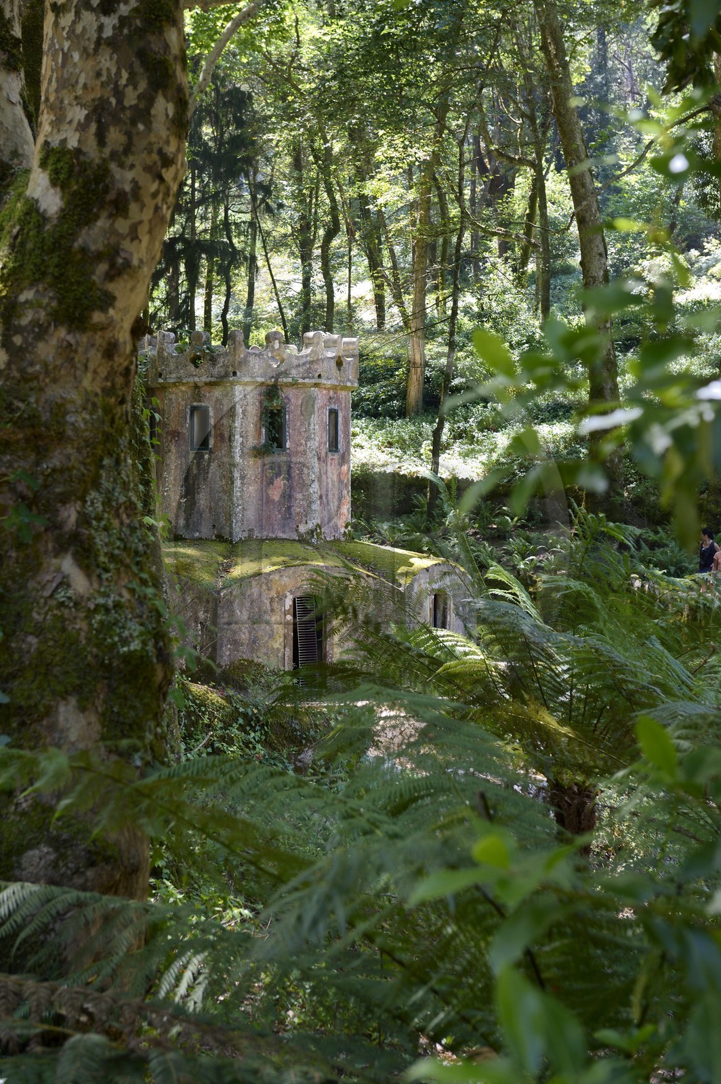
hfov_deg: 19.4
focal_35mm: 70
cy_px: 542
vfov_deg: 28.9
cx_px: 360
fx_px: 2106
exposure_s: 1/60
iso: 400
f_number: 7.1
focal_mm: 70
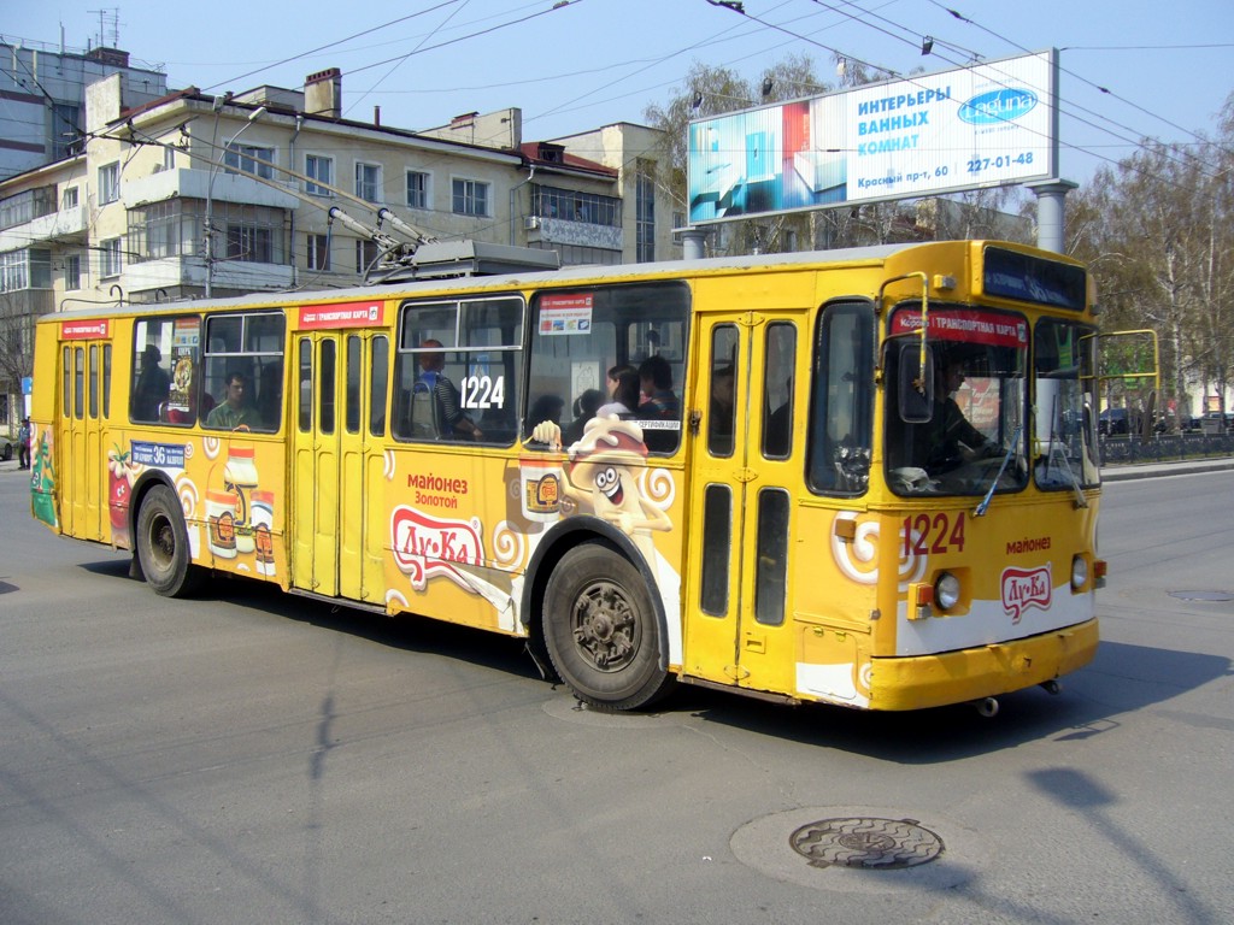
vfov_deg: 40.7
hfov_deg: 52.6
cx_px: 617
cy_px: 462
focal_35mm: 35
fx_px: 1248
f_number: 5.6
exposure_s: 1/320
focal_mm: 5.8
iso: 80
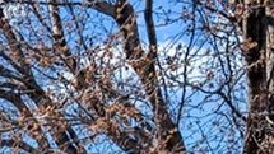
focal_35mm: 115
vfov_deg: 9.1
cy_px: 408
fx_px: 836
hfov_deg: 14.4
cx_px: -324
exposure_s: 1/25
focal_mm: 23
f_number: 7.1
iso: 100
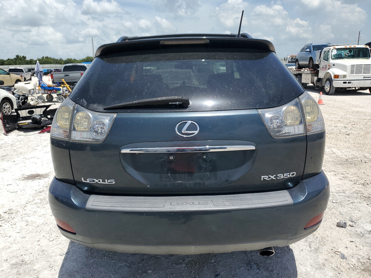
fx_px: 279
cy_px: 139
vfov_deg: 53.1
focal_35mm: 26
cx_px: 186
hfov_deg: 67.3
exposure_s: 1/5000
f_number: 1.5
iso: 50
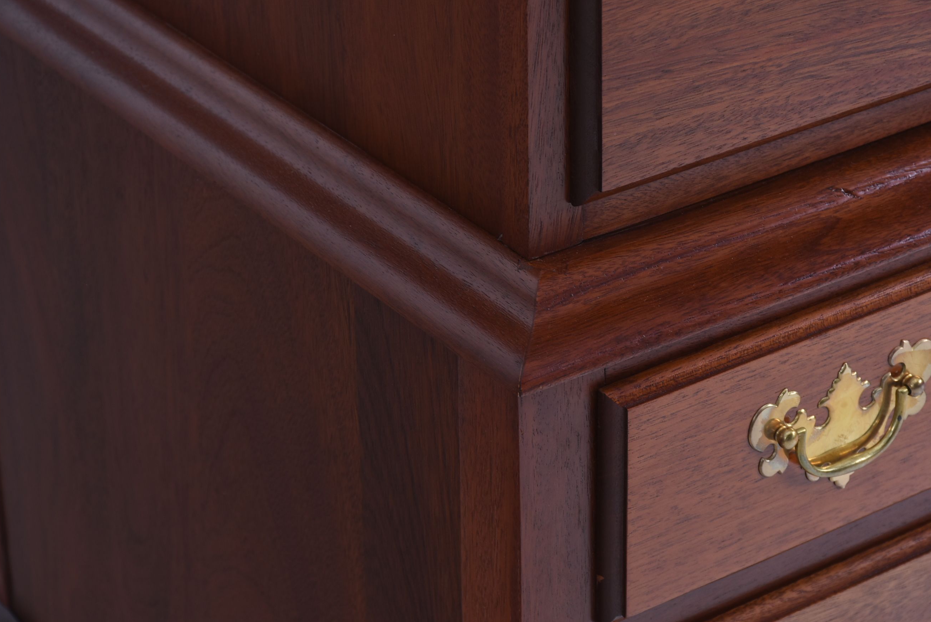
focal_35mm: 120
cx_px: 527
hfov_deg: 17.0
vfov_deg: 11.4
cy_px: 343
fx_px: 3106
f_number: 9
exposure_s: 1/100
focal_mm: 70
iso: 200
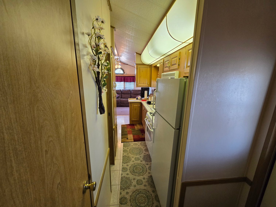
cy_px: 104
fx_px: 104
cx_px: 138
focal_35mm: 13
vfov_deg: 89.9
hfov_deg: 106.2
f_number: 2.2
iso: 160
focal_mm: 2.2
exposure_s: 1/60
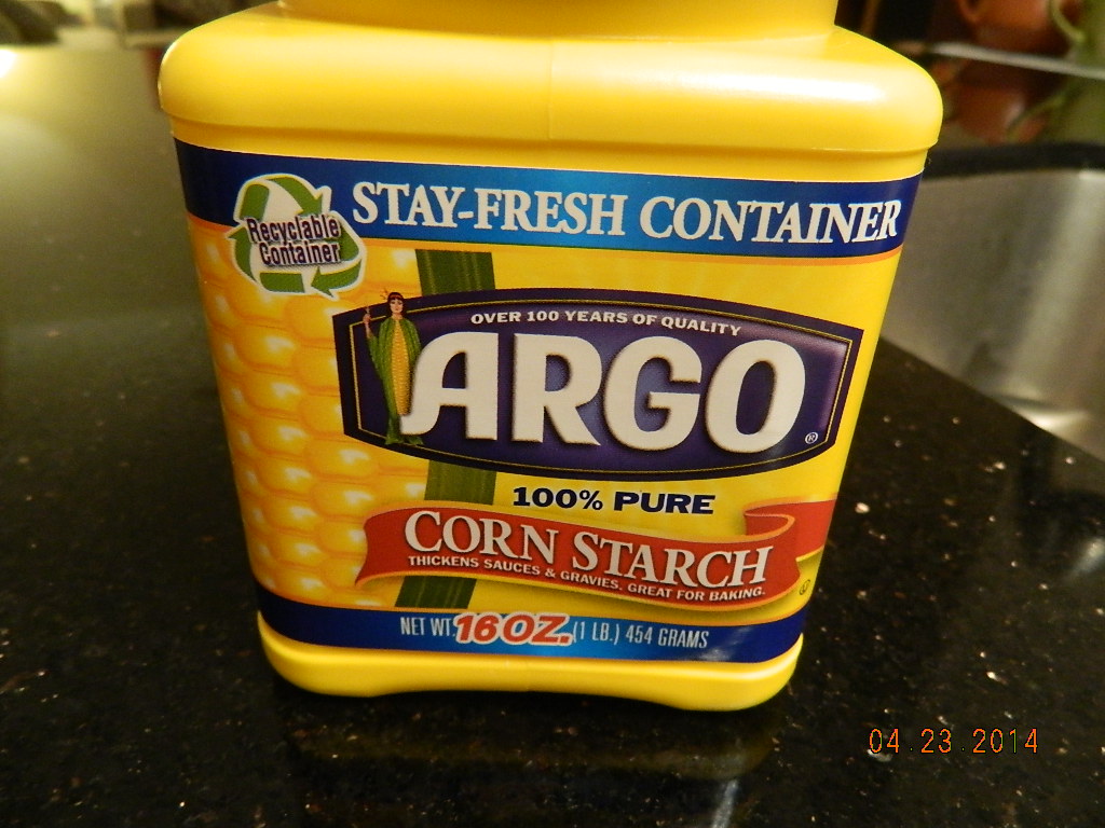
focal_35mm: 25
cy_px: 414
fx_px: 798
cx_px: 552
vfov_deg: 54.9
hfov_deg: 69.4
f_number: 3.1
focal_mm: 4.5
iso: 400
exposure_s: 1/15
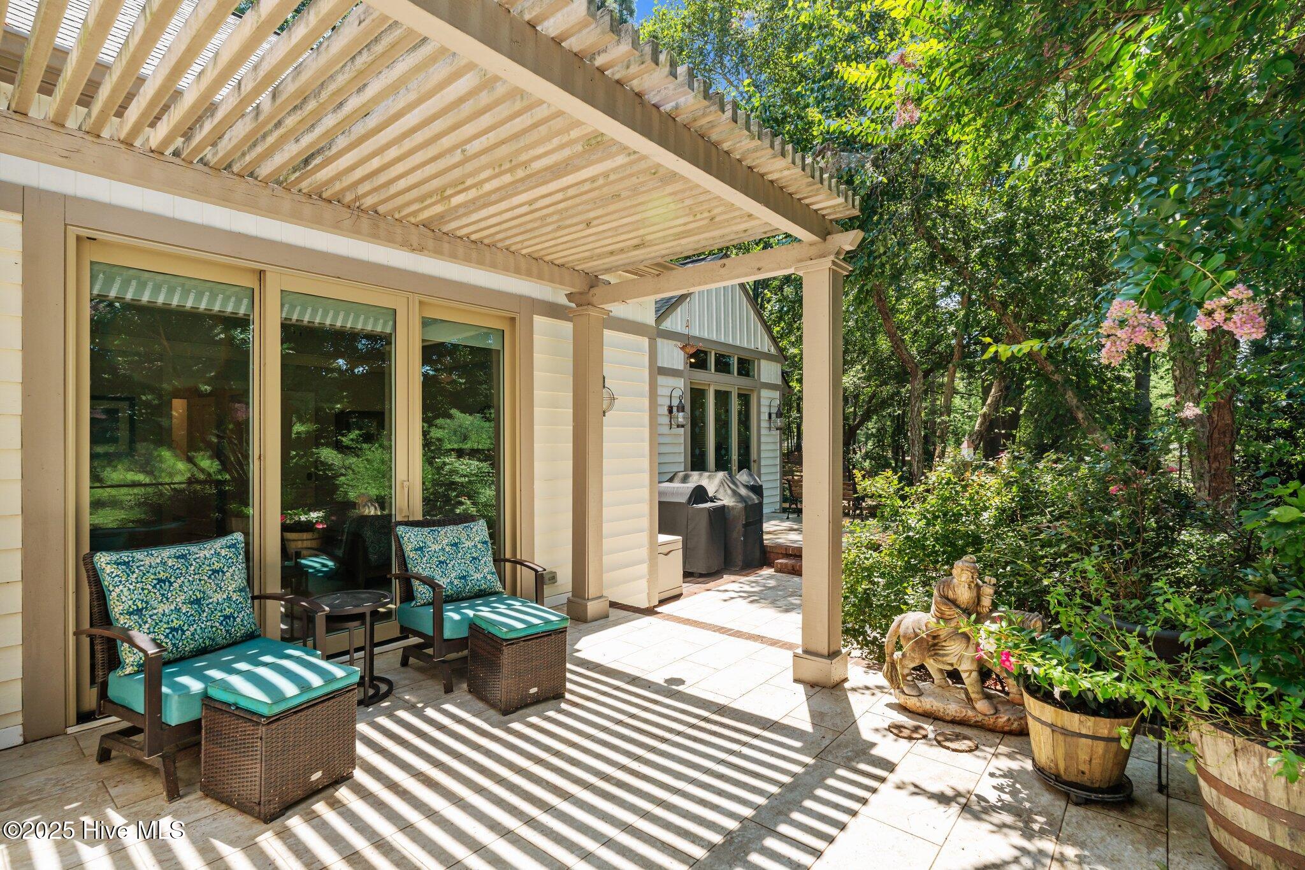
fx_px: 634
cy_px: 435
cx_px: 652
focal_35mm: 18
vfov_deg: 68.9
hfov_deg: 91.6
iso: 400
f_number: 8
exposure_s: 1/250
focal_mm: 17.5
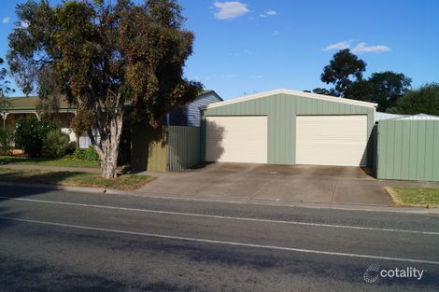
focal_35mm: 30
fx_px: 366
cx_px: 220
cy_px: 146
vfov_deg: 43.6
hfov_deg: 61.9
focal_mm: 20
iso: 100
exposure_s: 1/160
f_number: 13
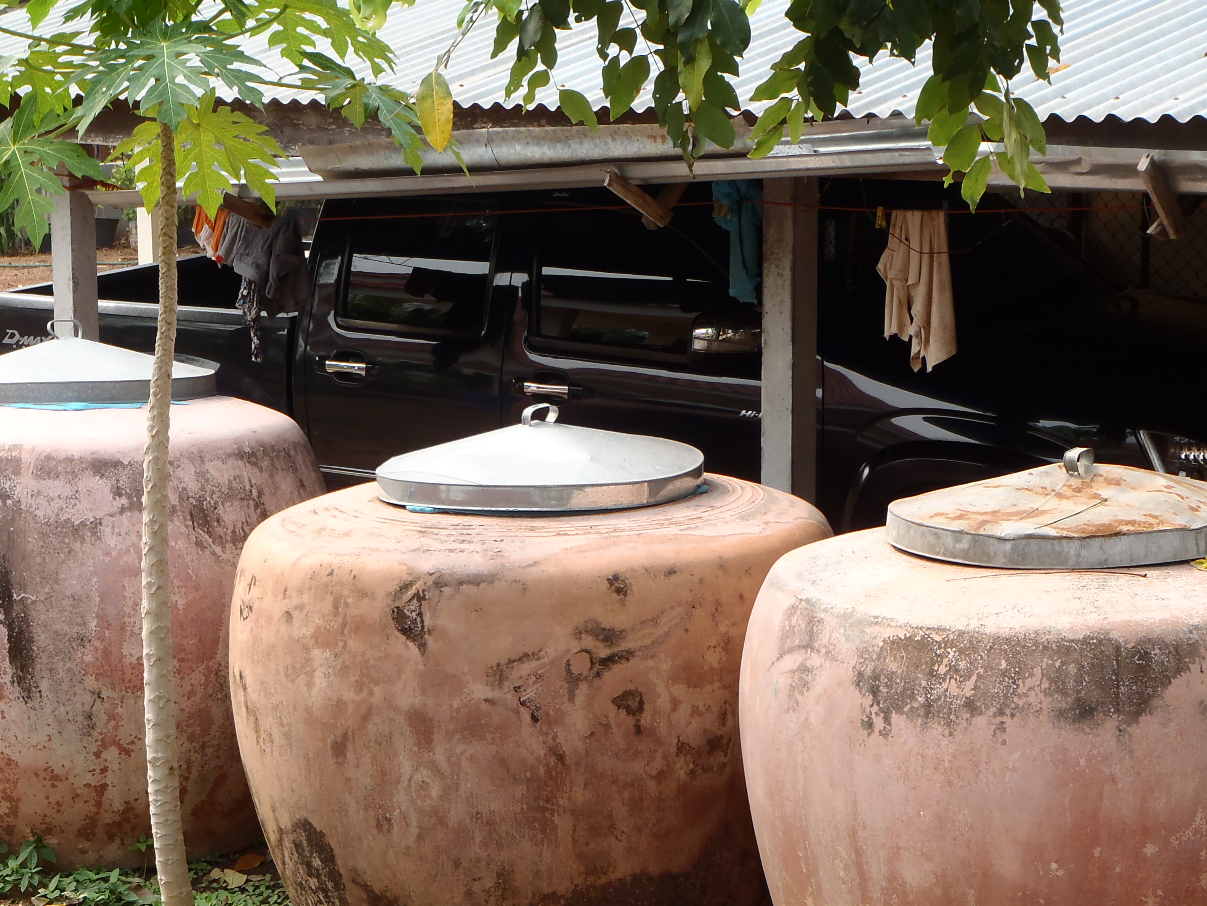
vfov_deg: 16.7
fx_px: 3068
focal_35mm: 88
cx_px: 583
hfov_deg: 22.3
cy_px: 595
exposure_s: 1/125
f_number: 4.7
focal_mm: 11.76
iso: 80
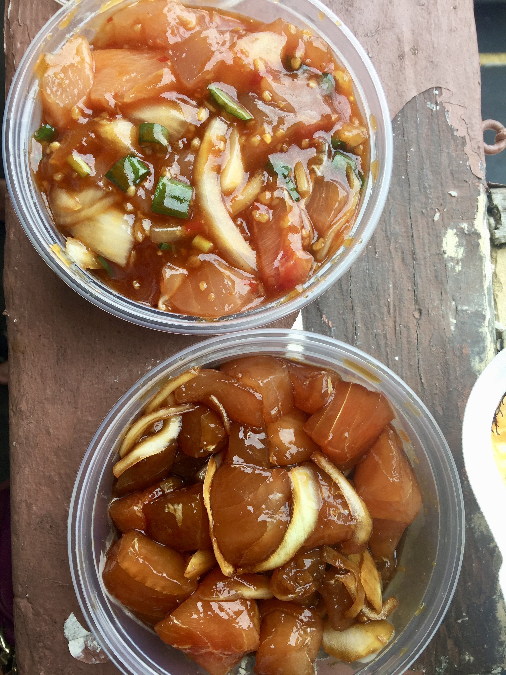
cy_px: 338
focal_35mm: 29
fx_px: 565
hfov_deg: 48.2
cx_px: 253
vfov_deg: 61.7
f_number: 2.2
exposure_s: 1/122
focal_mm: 4.15
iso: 32
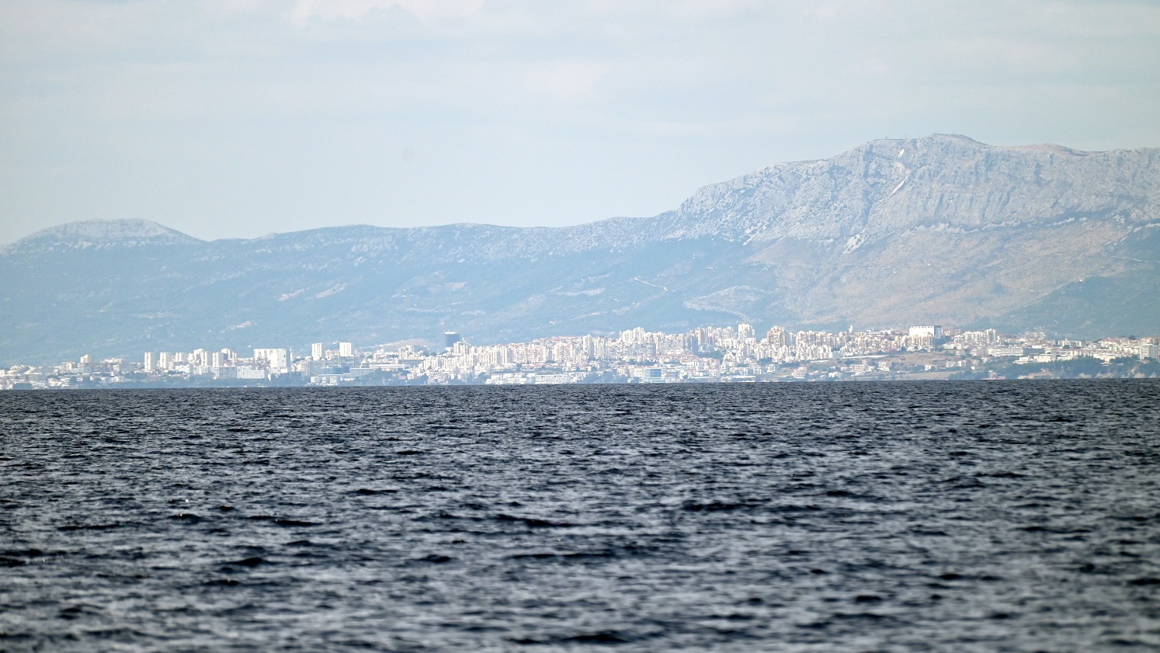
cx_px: 582
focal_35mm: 284
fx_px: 8737
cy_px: 309
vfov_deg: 4.3
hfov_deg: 7.6
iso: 250
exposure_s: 1/4000
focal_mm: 270
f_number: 5.6
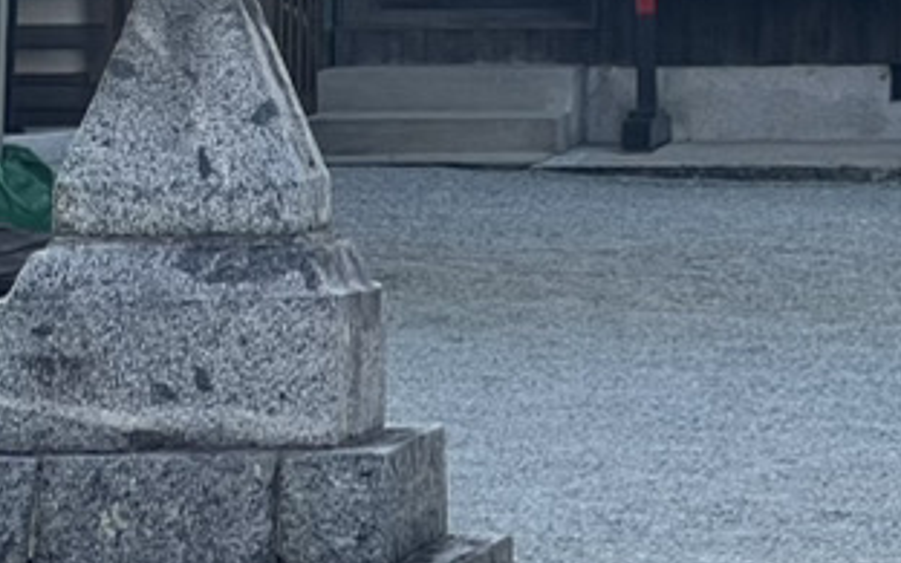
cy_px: -222
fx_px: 7710
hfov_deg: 6.5
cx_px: 1629
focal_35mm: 314
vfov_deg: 4.2
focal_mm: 9
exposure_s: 1/99
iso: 40
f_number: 2.8
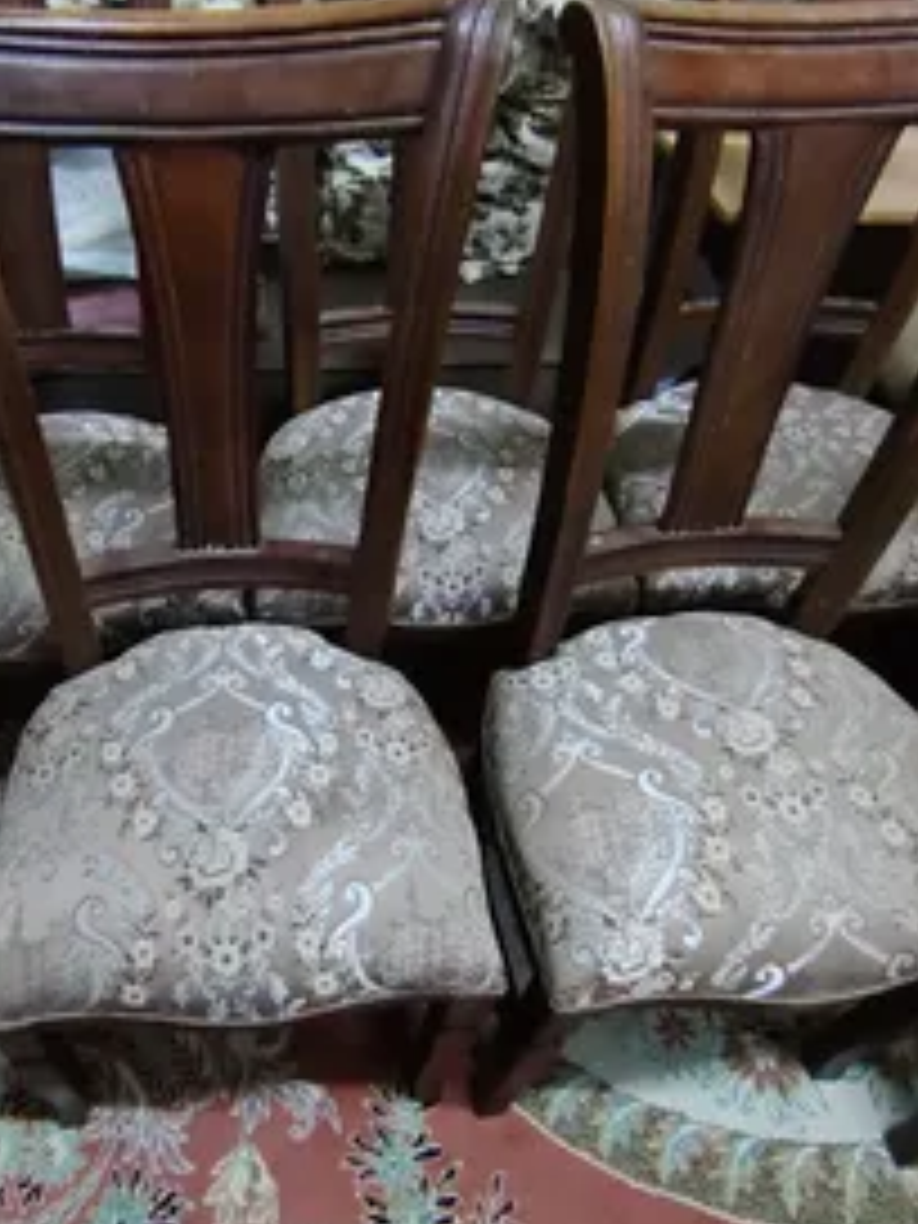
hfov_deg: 53.2
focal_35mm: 25
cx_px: 270
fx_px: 884
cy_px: 666
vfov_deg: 69.3
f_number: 2.2
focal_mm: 1.42
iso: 786
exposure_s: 1/20
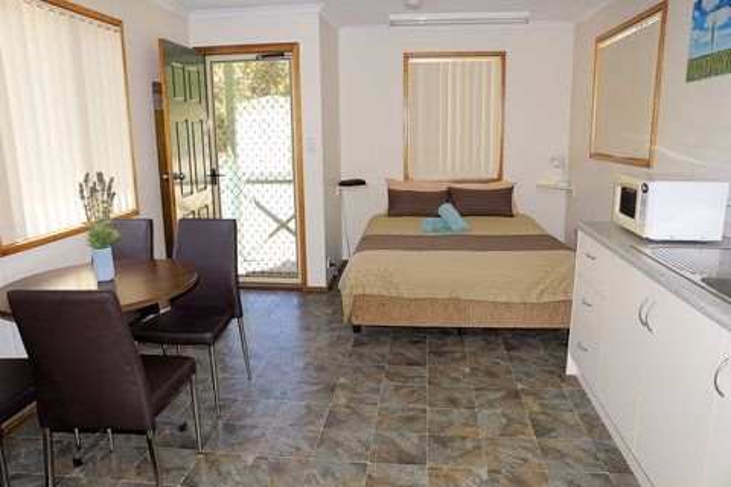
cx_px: 366
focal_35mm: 26
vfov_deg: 50.4
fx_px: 518
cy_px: 244
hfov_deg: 70.4
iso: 125
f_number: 4
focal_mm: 17
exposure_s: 1/60
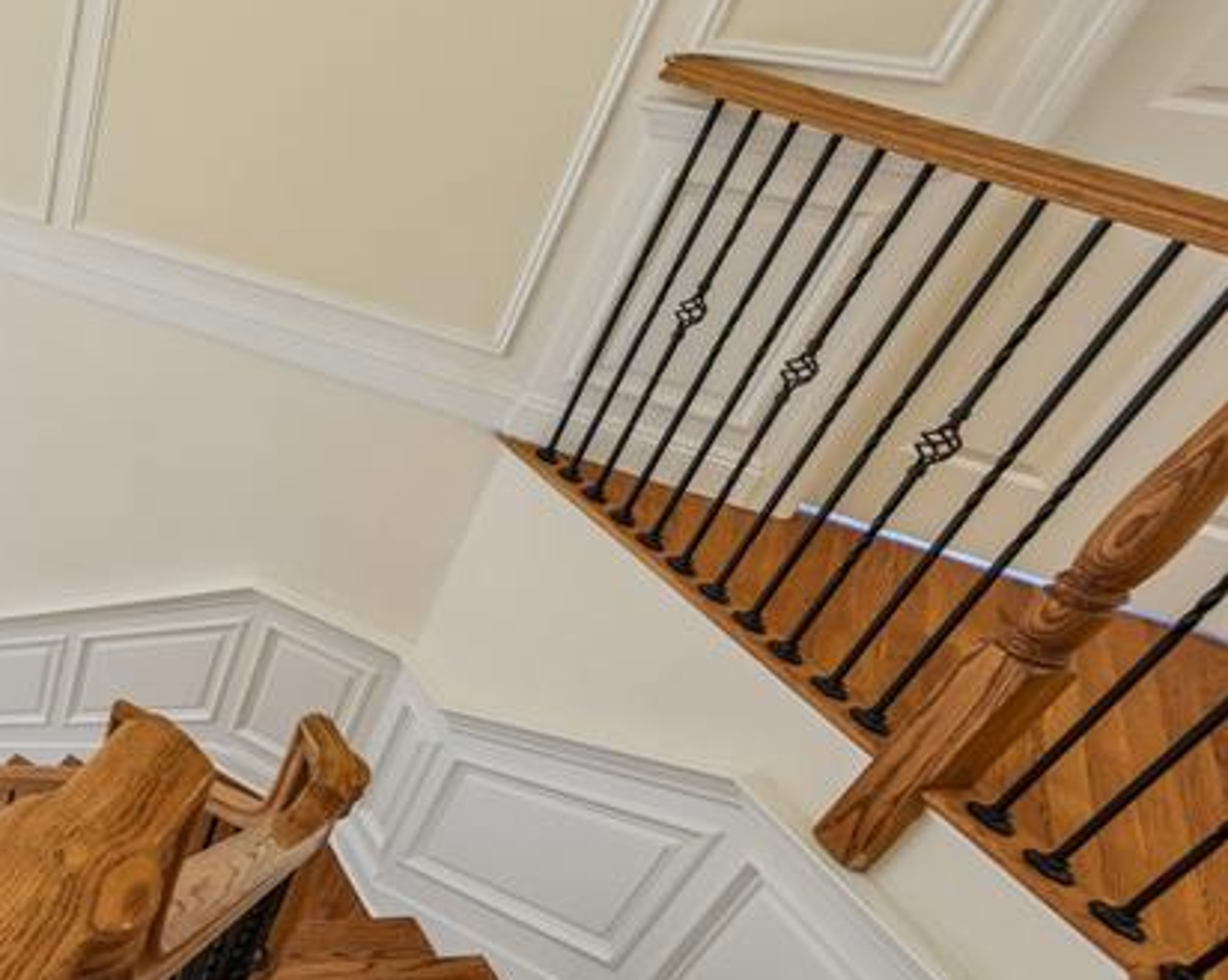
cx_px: -200
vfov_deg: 51.5
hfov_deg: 43.4
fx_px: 1017
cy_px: 483
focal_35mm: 28
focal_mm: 8
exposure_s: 1/40
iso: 400
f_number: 8
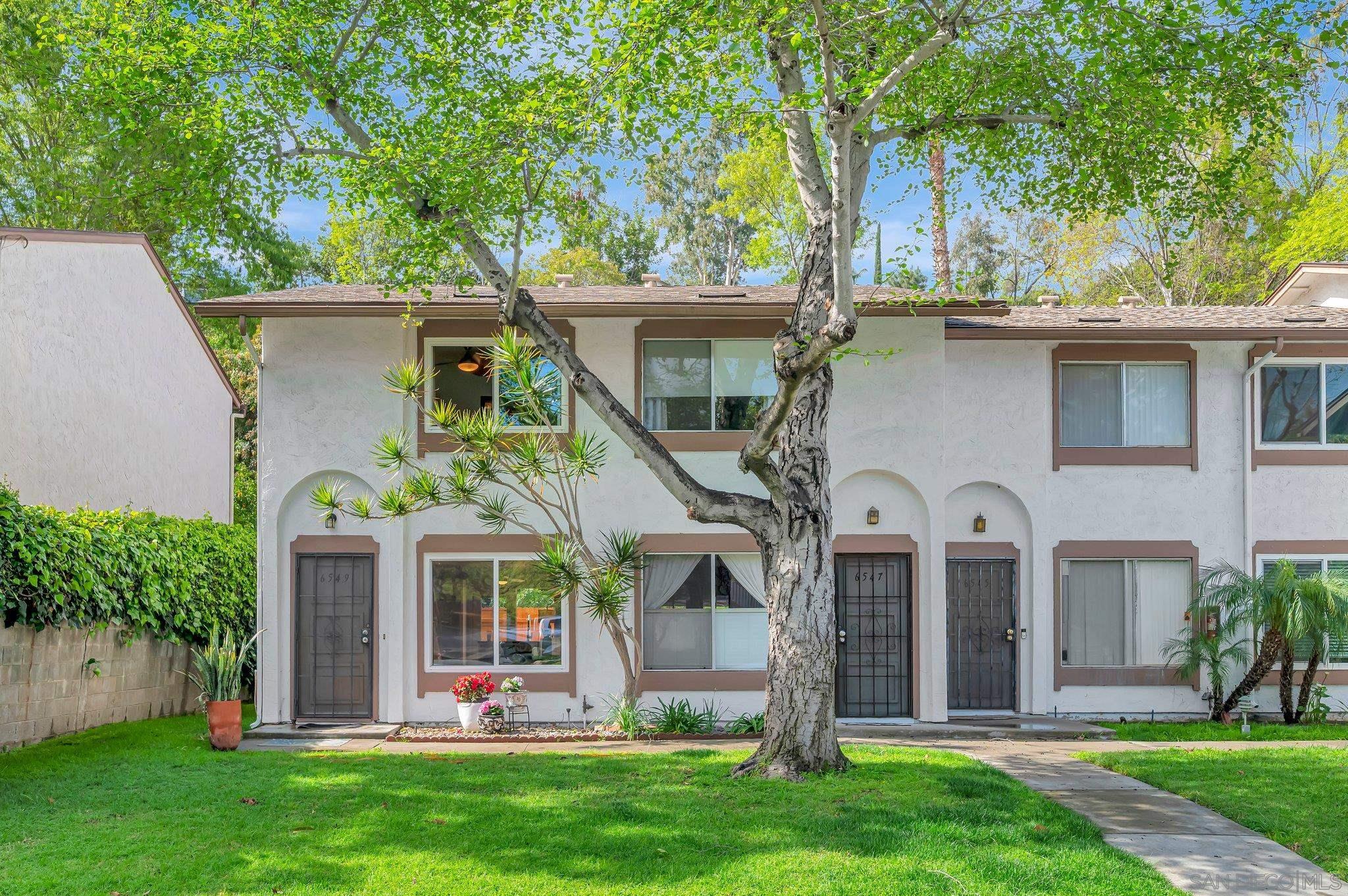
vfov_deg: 46.3
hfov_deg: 65.5
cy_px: 448
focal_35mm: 28
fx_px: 1048
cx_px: 674
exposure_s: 1/400
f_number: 8
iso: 400
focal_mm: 28
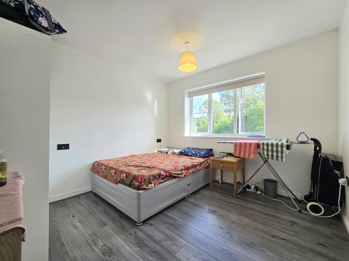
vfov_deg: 89.9
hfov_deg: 106.2
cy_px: 130
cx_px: 174
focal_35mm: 13
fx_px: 131
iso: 50
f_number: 2.2
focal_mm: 2.2
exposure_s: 1/109
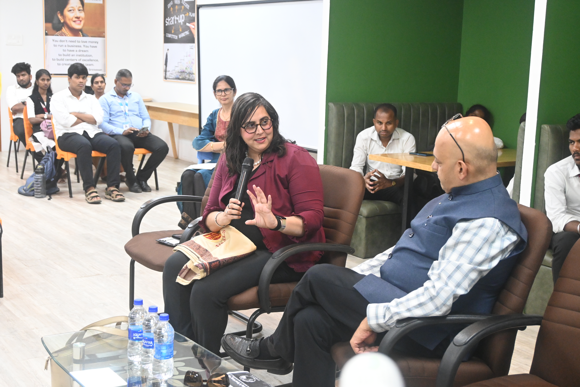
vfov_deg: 27.7
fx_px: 785
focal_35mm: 49
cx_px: 290
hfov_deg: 40.5
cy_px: 194
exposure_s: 1/80
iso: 3200
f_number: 5
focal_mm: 32.5
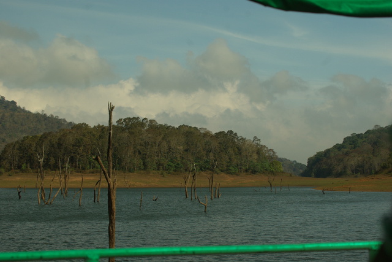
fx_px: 817
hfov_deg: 27.0
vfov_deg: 18.2
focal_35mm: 75
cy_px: 131
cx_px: 196
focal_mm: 50
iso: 100
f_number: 6.7
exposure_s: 1/350
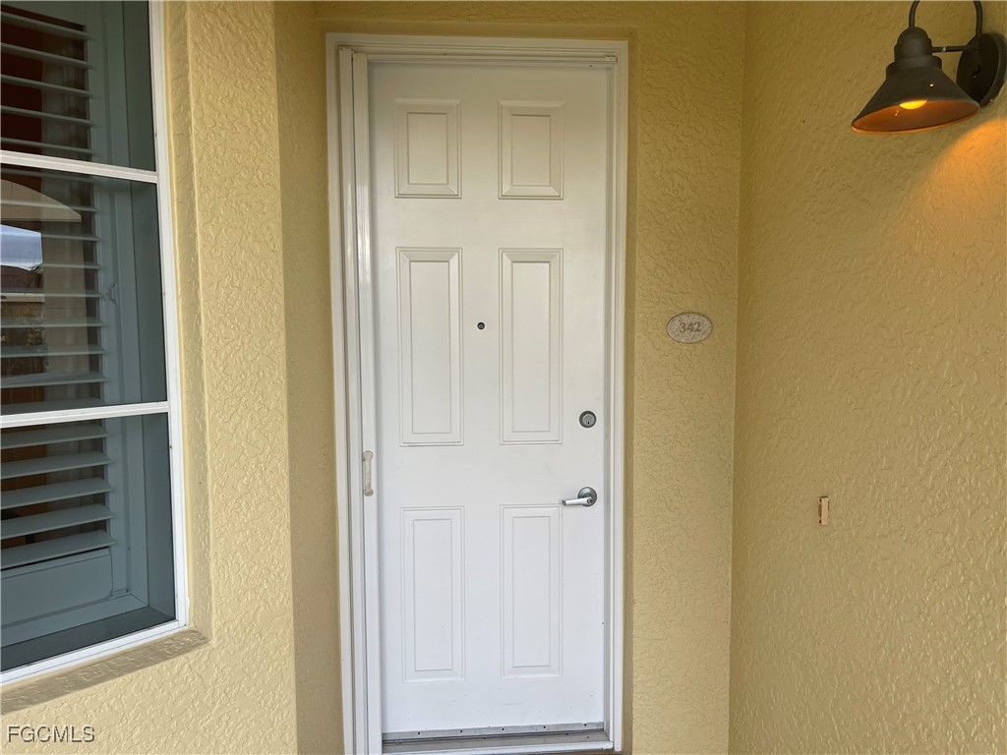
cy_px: 378
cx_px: 504
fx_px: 727
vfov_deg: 54.9
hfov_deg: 69.4
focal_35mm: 25
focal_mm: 5.1
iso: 64
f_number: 1.6
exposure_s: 1/121
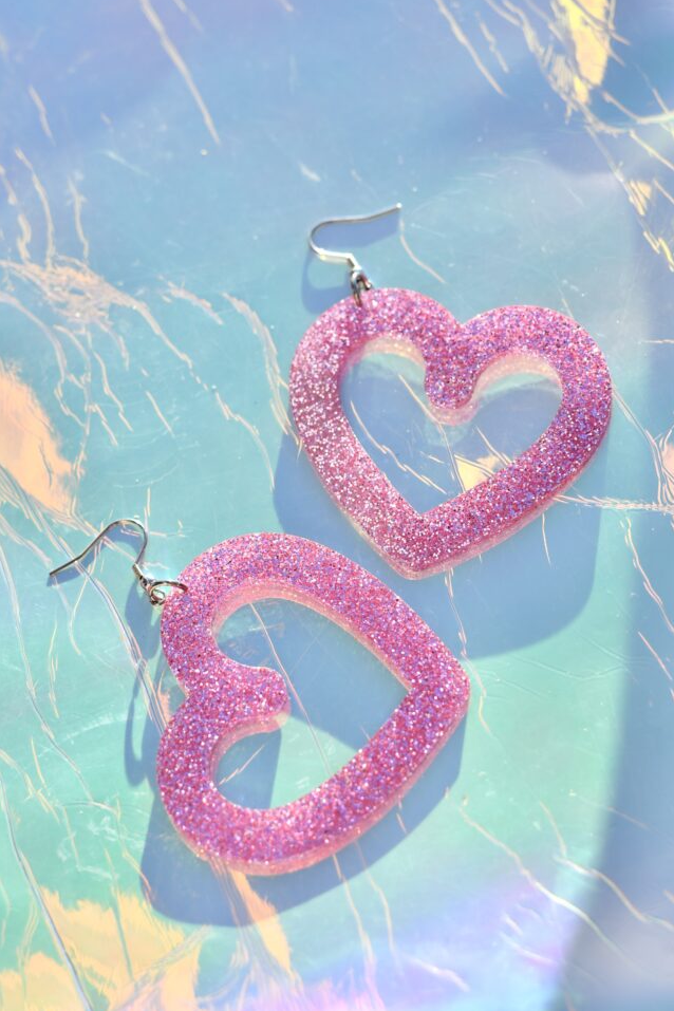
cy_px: 510
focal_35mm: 53
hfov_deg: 25.5
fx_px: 1488
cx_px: 342
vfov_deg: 37.5
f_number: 4.5
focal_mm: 35
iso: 160
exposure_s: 1/800
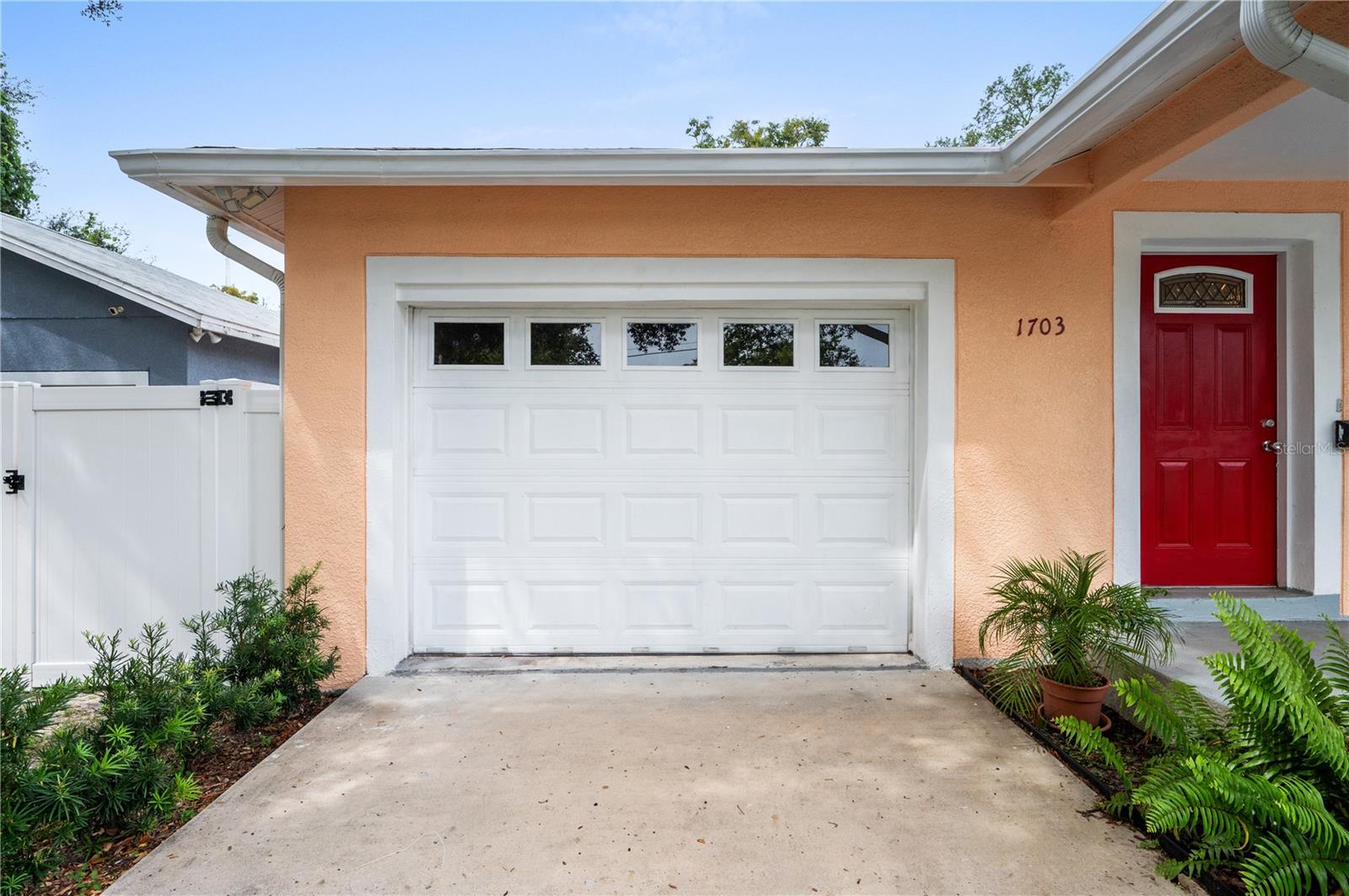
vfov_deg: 64.4
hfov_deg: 87.0
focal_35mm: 19
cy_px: 448
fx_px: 711
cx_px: 674
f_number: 8
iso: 200
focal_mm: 19
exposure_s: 1/400
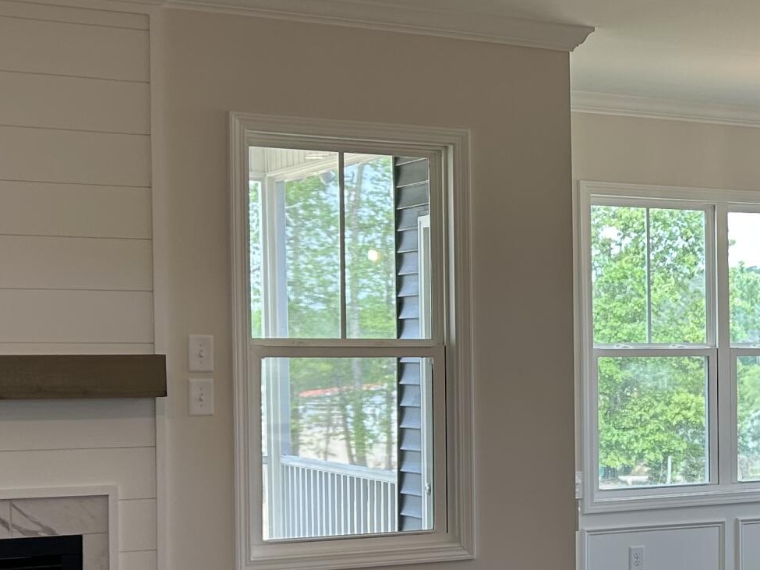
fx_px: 1756
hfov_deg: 23.0
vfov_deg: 18.4
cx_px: 840
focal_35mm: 80
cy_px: 402
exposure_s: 1/120
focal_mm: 5.7
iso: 40
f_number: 1.5
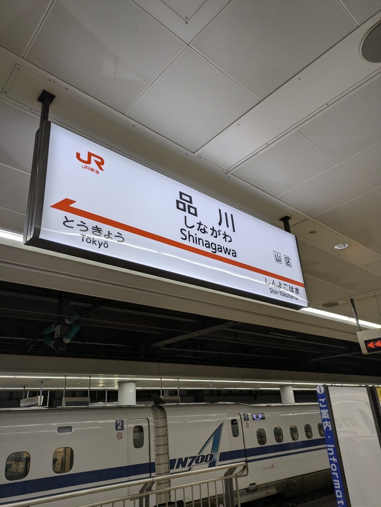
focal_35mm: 25
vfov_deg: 69.4
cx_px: 190
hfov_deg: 54.9
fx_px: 367
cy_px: 254
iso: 48
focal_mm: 5.43
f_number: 1.89
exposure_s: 1/260
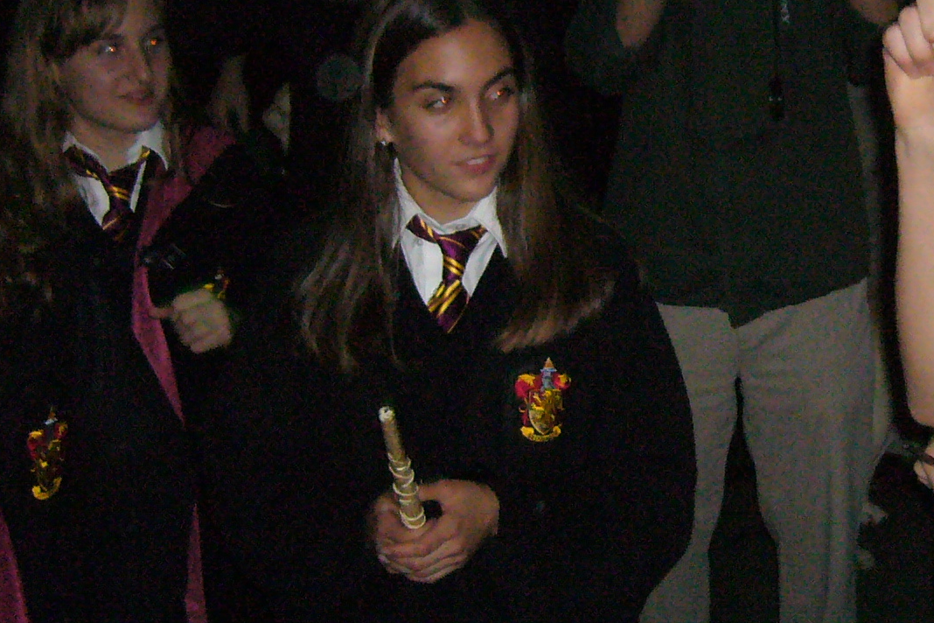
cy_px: 158
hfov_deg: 21.0
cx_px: 744
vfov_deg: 14.2
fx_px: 2490
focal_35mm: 96
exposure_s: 1/30
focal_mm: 5.8
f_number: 2.8
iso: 320
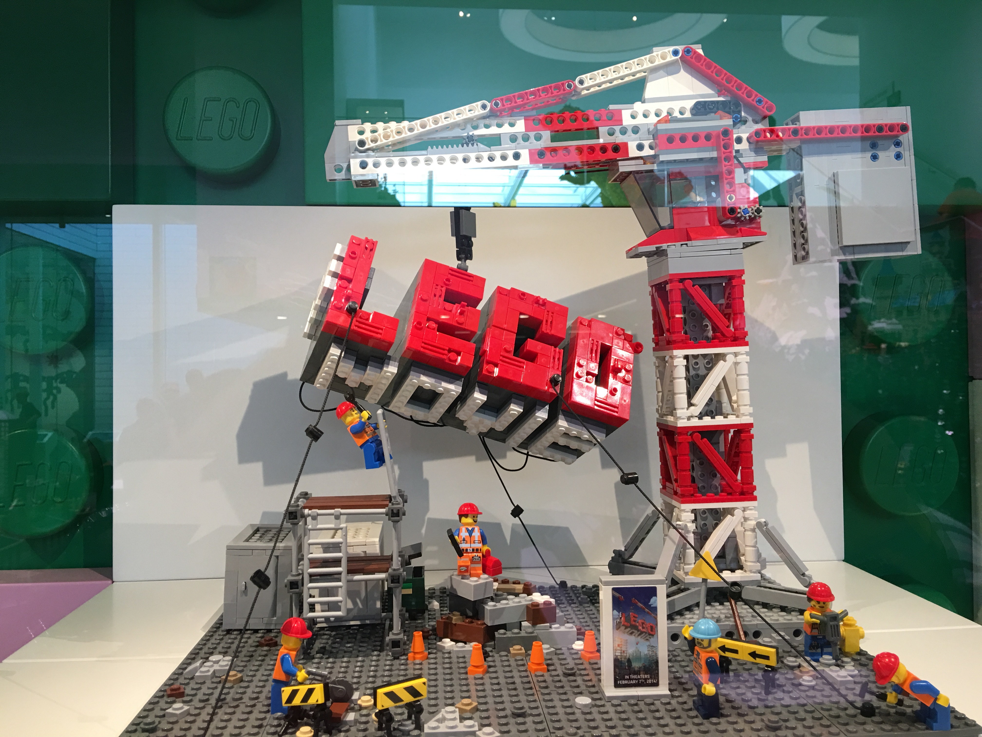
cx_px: 491
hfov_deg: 61.7
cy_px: 368
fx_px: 823
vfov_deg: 48.2
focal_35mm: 29
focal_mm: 4.15
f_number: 2.2
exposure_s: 1/33
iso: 50
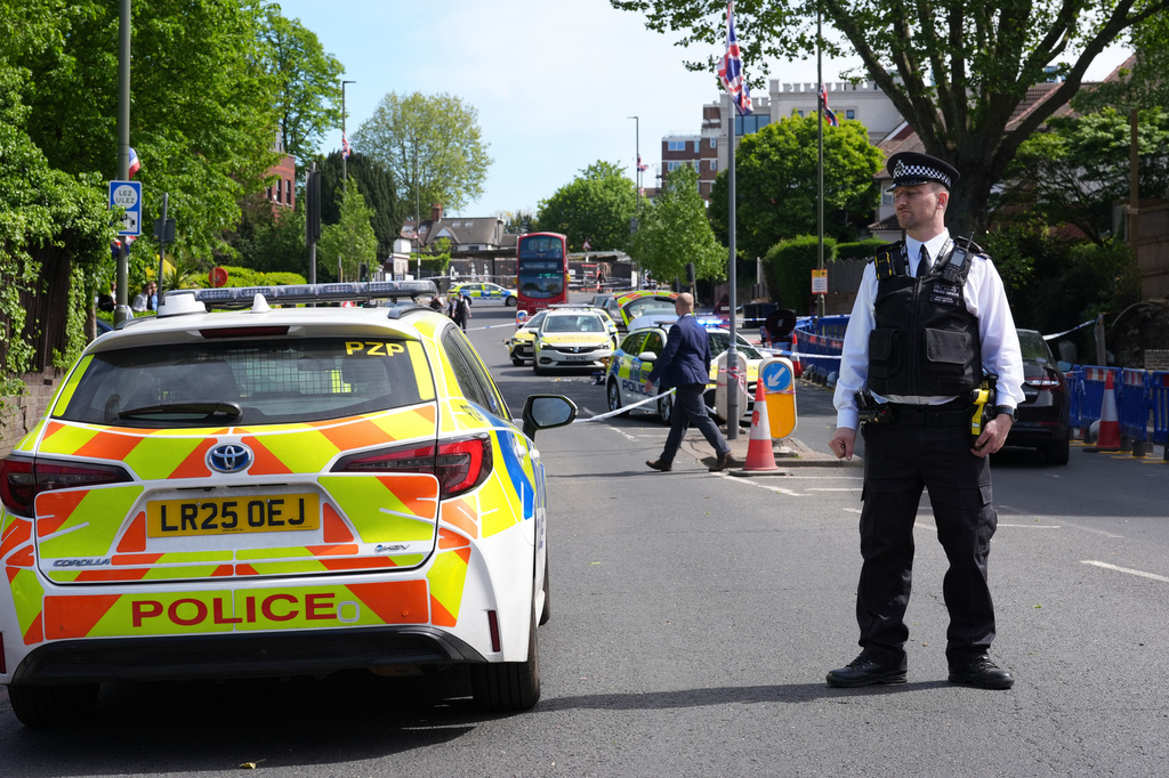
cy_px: 389
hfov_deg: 28.9
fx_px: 2272
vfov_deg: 19.4
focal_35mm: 70
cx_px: 584
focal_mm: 70
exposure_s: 1/400
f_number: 10
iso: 400
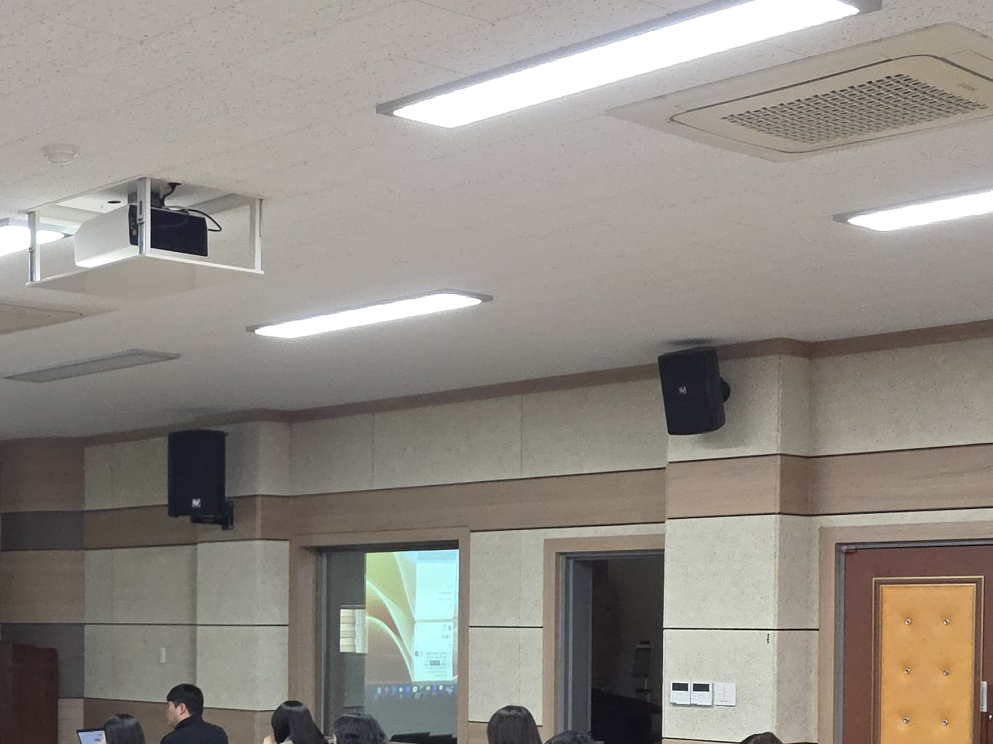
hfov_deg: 29.5
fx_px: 1750
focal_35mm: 61
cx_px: -4
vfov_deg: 23.4
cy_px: 668
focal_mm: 6.3
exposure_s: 1/120
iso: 500
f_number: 1.7
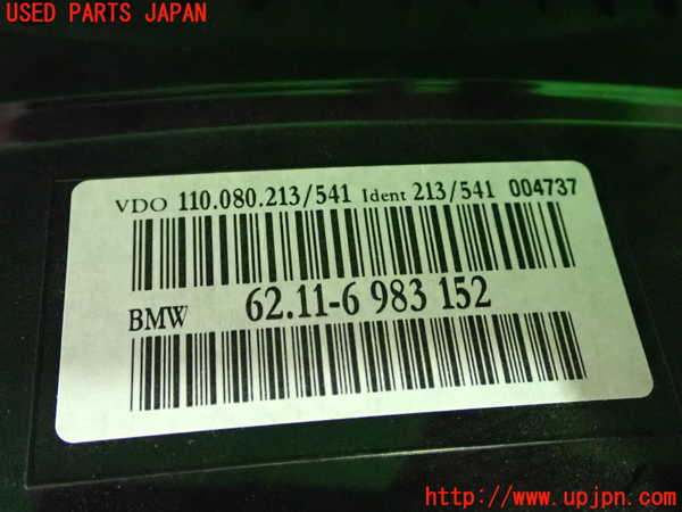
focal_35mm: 38
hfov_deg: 49.0
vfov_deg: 37.7
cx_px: 341
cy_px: 256
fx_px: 749
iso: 2000
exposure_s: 1/80
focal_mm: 6.83
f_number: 2.7
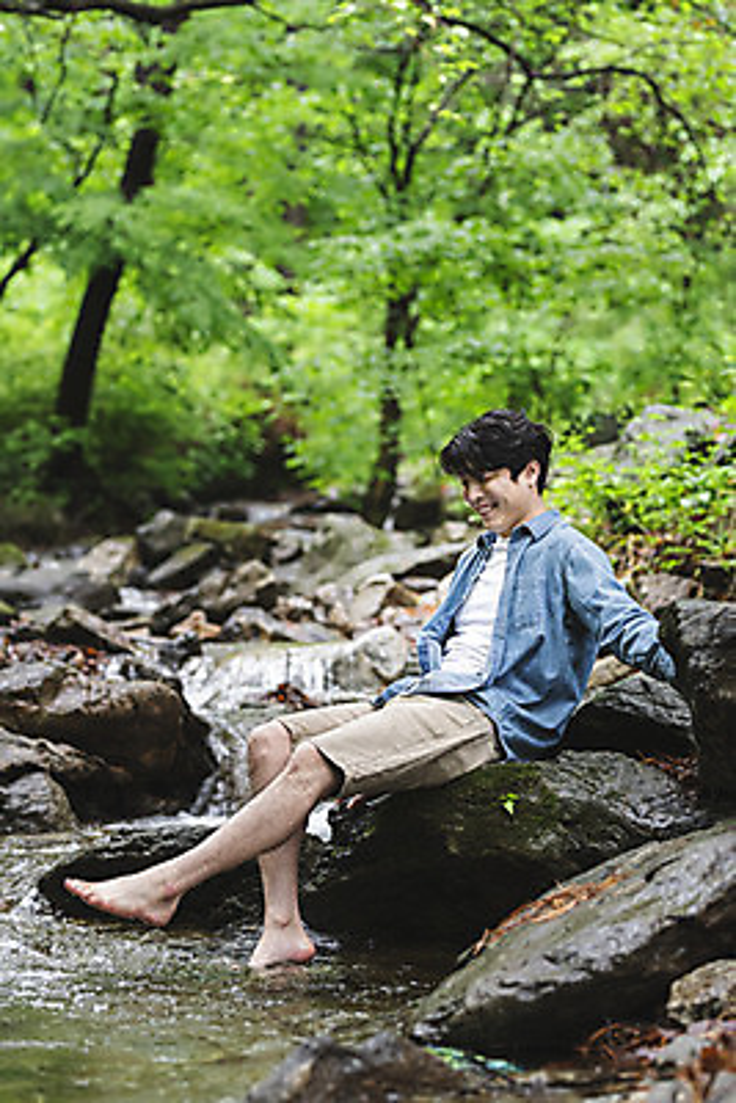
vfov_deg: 23.9
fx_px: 2604
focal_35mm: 85
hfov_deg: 16.1
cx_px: 368
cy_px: 552
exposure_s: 1/125
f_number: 2.8
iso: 800
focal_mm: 85
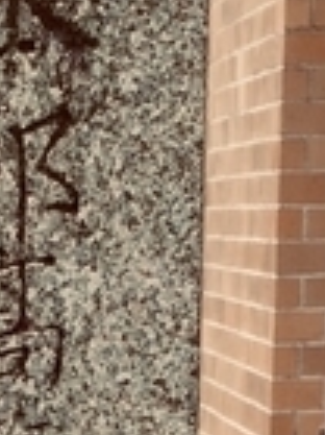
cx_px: -91
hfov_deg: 6.9
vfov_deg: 8.5
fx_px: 2683
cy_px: 1030
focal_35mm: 214
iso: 32
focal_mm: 4.15
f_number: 2.2
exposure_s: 1/157
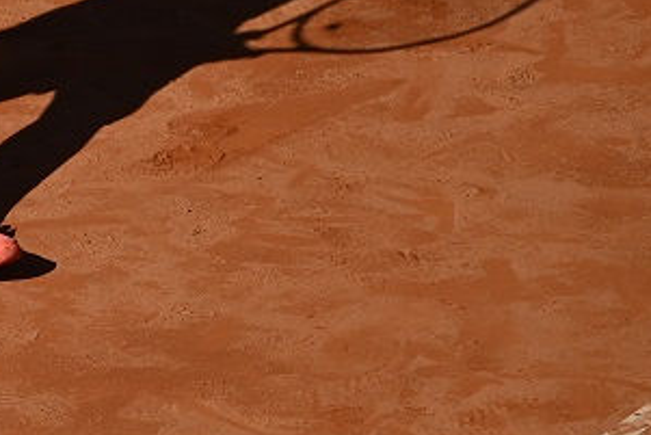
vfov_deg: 1.4
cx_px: 28
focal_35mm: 963
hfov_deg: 2.1
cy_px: -223
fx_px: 17422
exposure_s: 1/8000
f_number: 4
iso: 200
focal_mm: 290
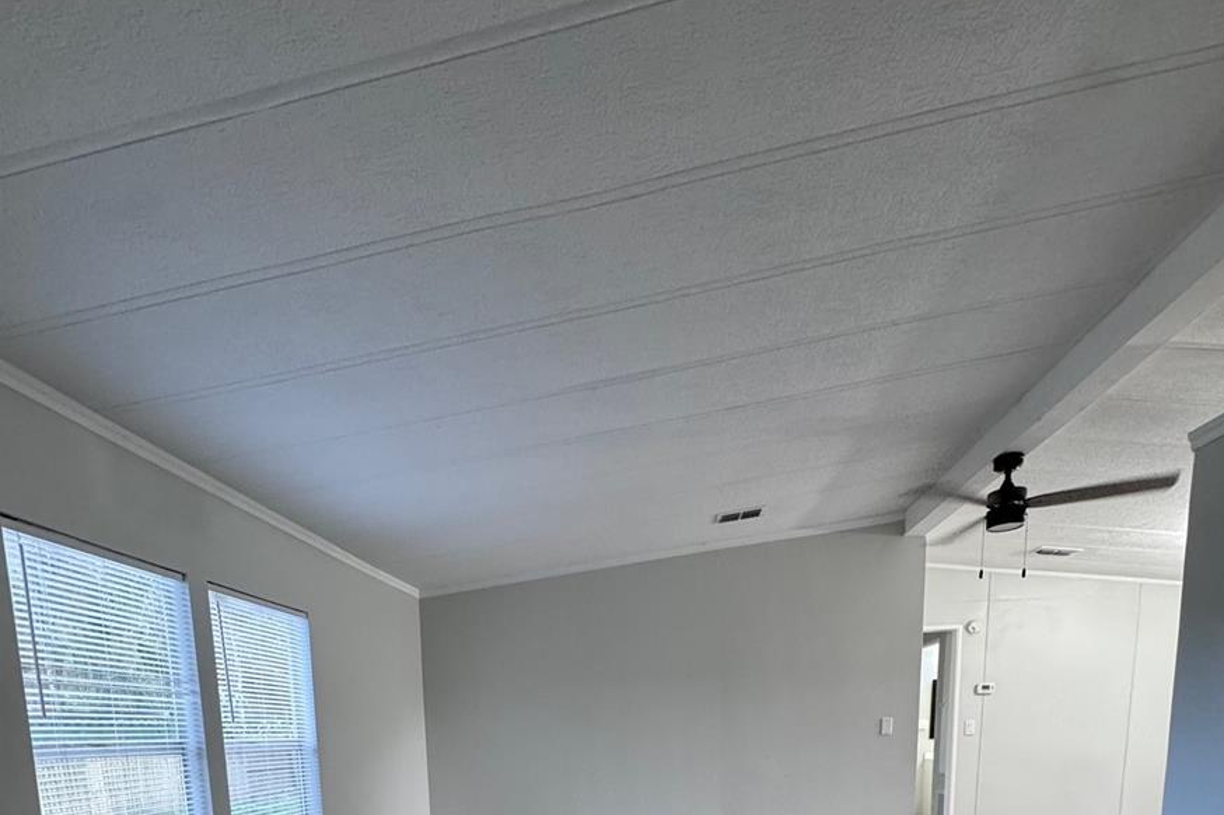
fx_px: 680
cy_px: 828
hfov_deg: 84.0
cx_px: 608
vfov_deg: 49.5
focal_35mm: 20
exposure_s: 1/60
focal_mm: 2.22
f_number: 2.2
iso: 250
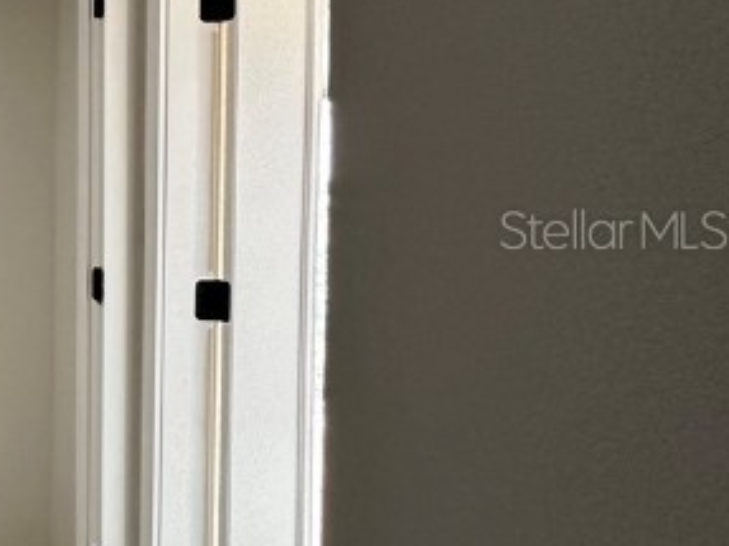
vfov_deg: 29.0
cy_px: 229
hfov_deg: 22.7
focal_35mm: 50
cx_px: -561
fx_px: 1053
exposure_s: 1/99
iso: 250
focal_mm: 2.22
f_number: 2.2
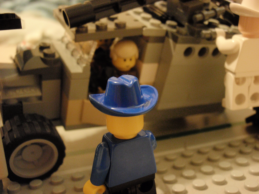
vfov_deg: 36.0
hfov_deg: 46.8
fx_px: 299
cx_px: 130
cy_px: 97
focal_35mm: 40
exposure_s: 1/4
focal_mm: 7.25
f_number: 3.9
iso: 250
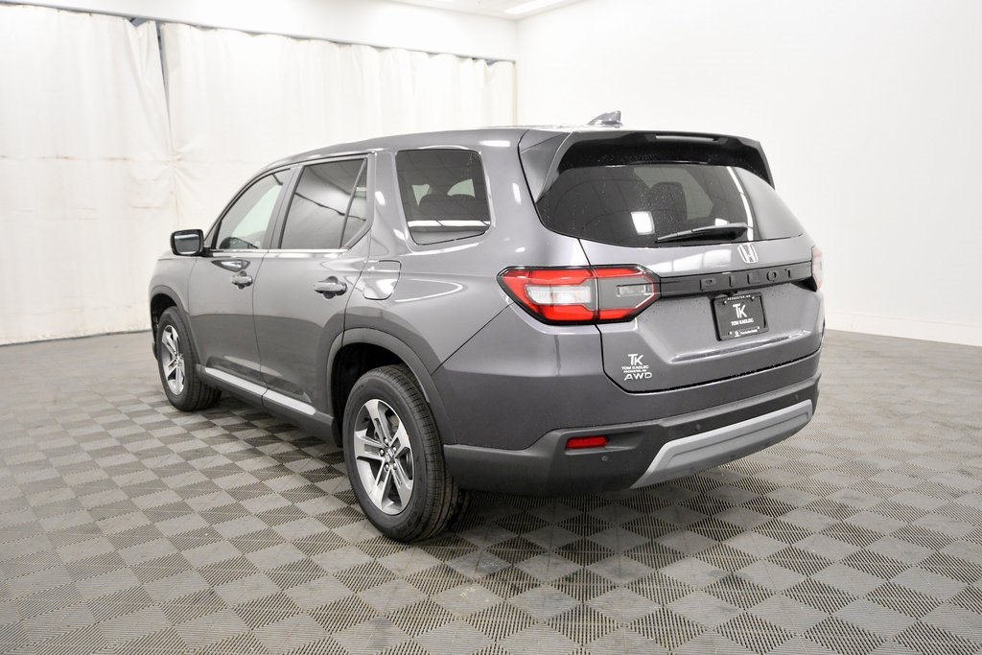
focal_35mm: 27
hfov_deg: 67.4
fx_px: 737
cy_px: 328
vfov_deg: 47.9
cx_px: 491
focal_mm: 18
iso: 1600
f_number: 5.3
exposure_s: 1/125
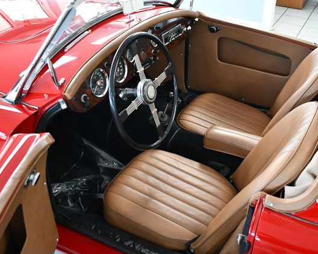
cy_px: 127
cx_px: 178
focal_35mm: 41
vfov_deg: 36.5
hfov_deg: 44.7
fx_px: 386
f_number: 3.5
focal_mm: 18
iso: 2500
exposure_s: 1/125
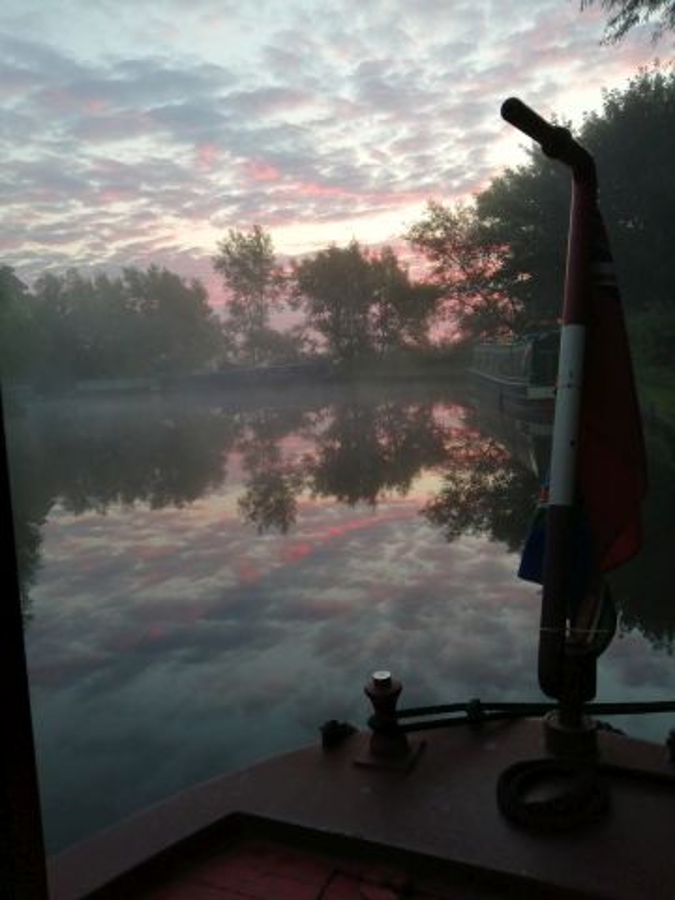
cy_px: 450
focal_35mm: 26
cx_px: 338
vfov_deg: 67.3
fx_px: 676
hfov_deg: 53.1
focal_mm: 3.6
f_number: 1.8
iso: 64
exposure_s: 1/50
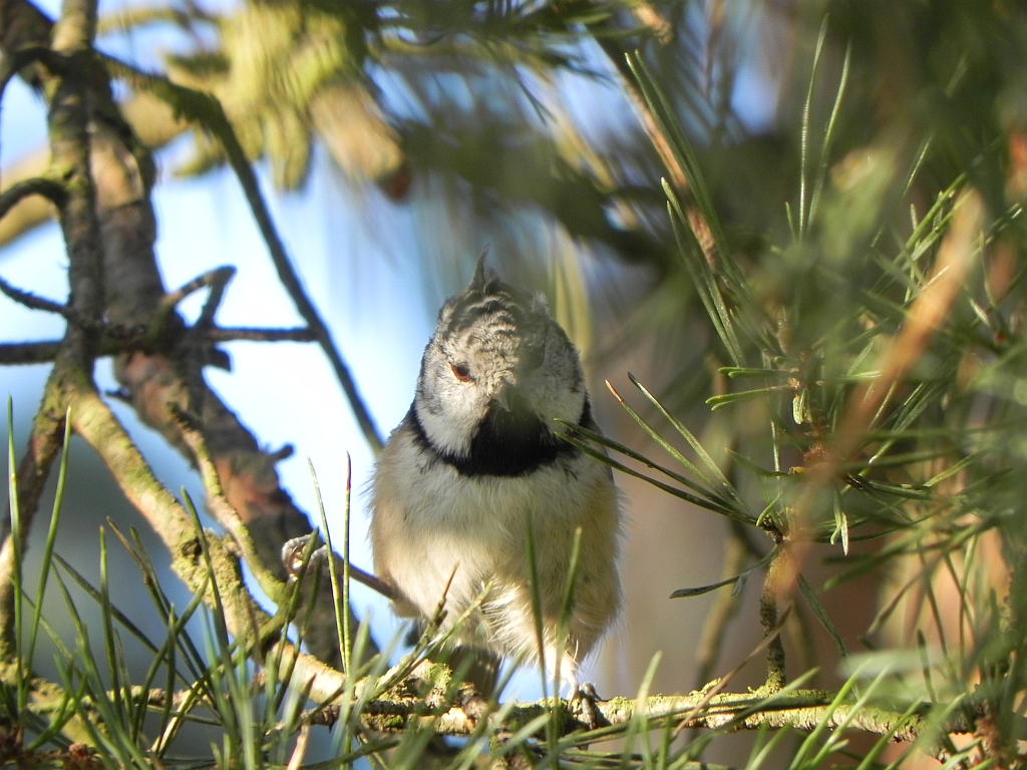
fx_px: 20115
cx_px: 514
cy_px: 385
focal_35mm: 678
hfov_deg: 2.9
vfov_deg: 2.2
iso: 160
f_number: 5
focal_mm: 120
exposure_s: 1/79.6
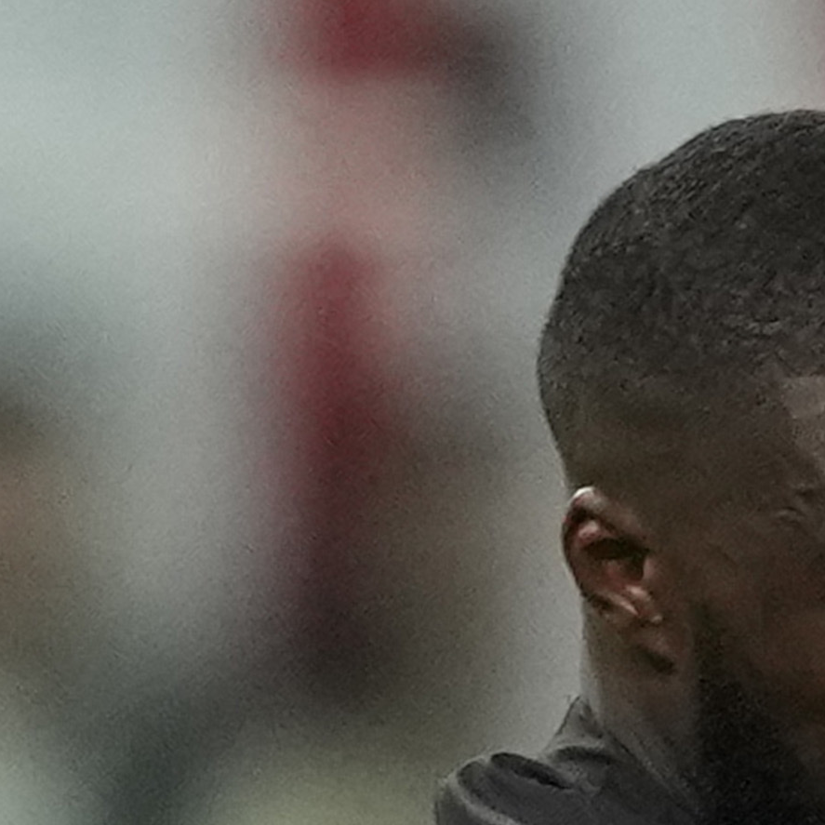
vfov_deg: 0.5
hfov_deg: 0.5
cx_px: 1528
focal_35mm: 3312
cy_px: 2164
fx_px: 89304
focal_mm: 400
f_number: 3.2
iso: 2000
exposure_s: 1/1250
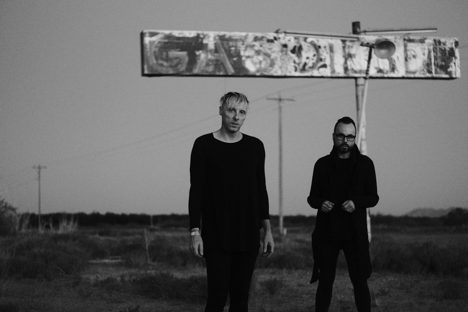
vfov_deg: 17.9
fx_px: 988
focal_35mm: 76
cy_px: 156
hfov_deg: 26.7
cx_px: 235
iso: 3200
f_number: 2
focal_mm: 50
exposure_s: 1/1000
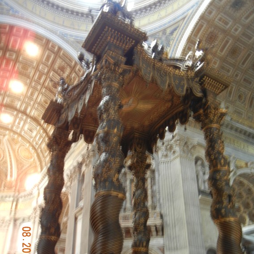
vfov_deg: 45.6
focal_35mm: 36
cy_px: 160
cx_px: 129
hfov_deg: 46.0
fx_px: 299
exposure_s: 1/1.1
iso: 200
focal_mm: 5.4
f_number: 3.5
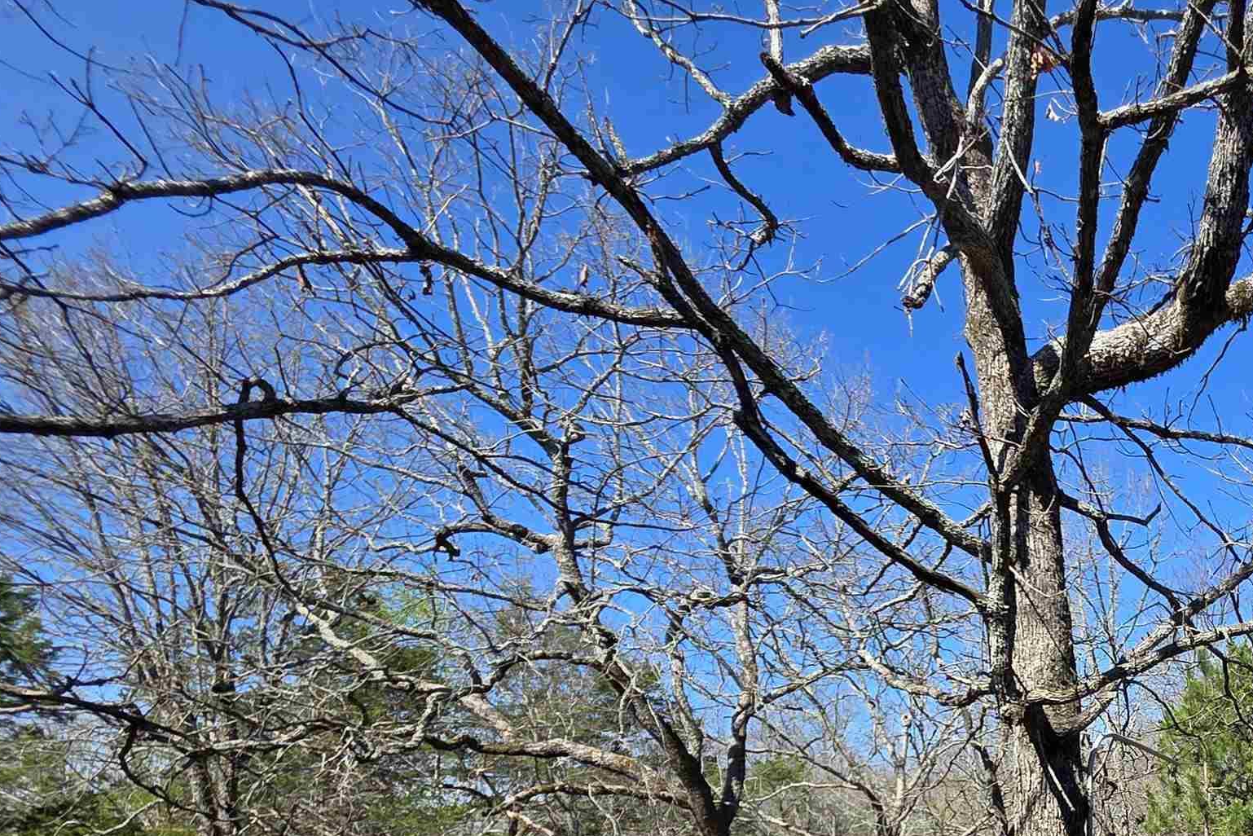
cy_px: 885
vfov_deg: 40.3
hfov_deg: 55.6
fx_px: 940
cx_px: 1187
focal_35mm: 27
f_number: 1.9
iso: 40
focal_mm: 2.2
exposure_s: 1/1117
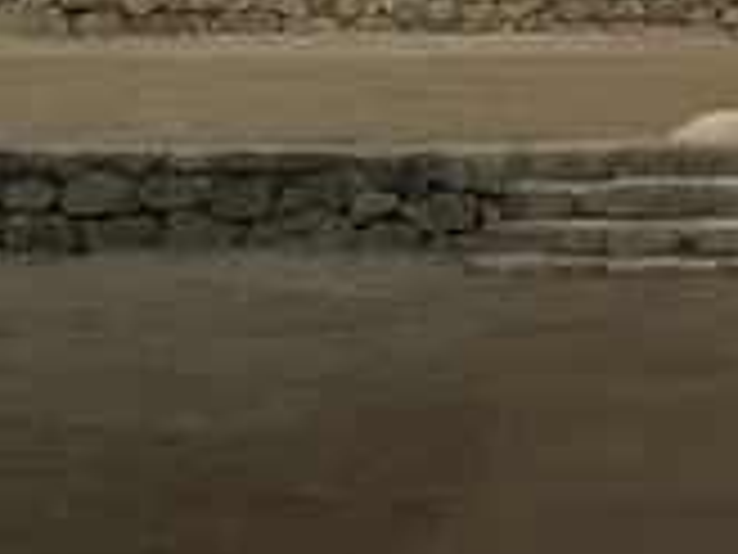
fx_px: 2409
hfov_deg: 15.7
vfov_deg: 12.0
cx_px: 1184
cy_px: -455
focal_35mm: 113
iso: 25
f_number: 2.2
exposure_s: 1/1166
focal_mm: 4.15
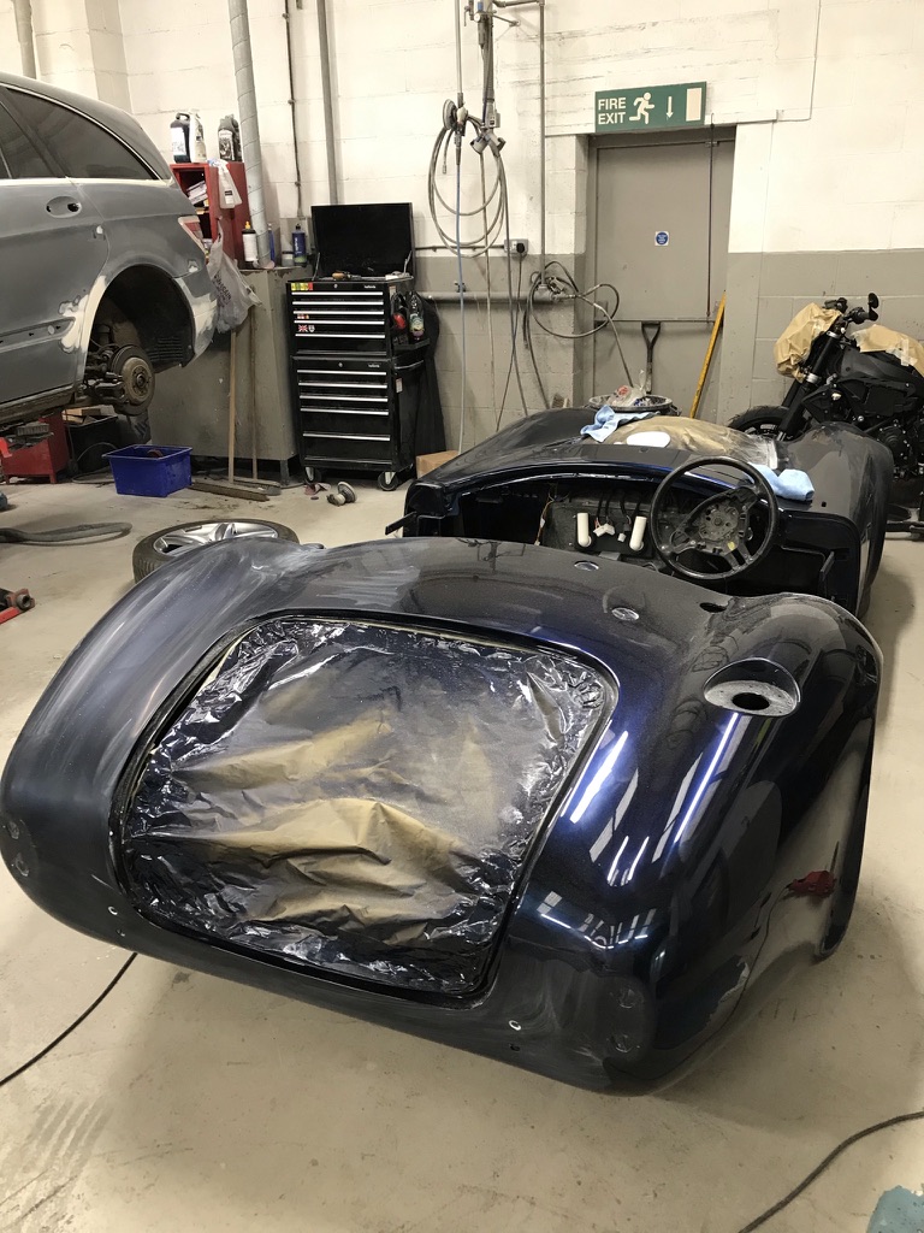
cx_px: 462
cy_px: 616
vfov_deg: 63.4
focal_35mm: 28
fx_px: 997
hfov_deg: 49.7
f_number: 1.8
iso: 40
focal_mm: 3.99
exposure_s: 1/17
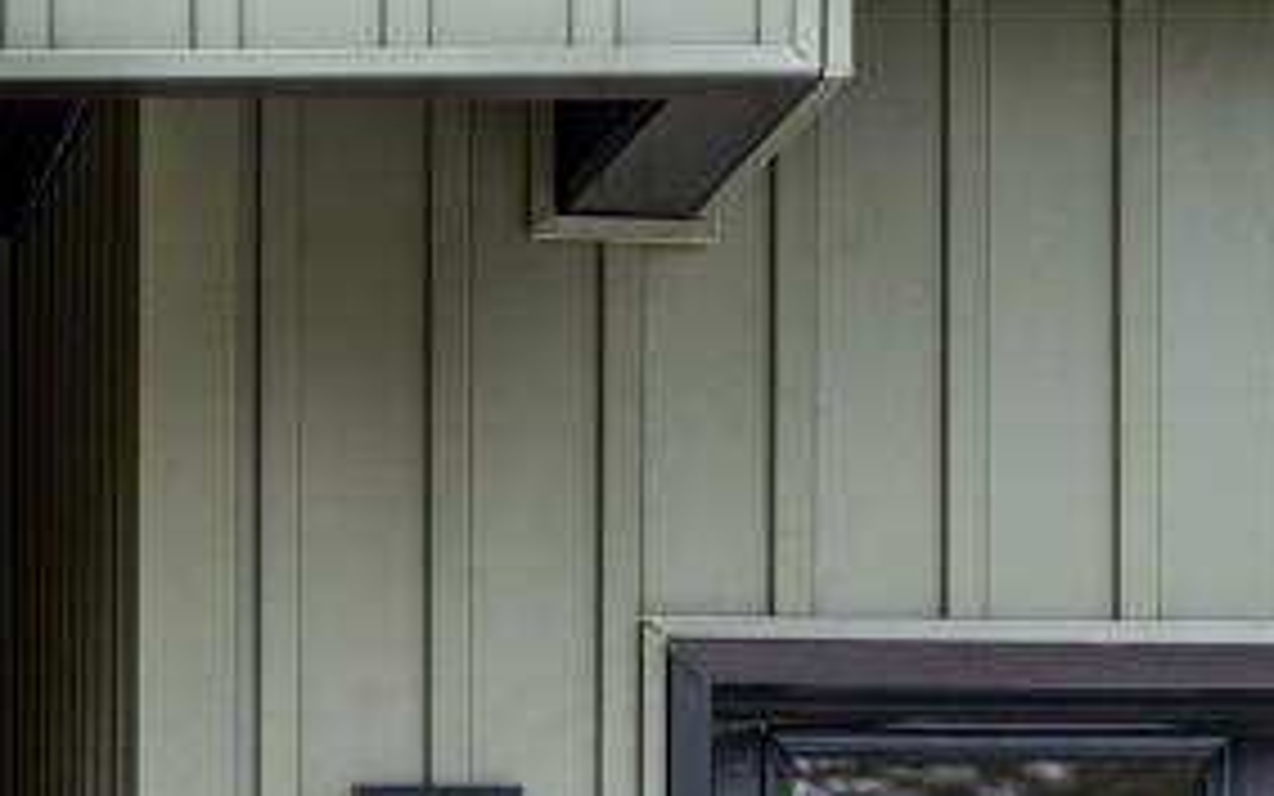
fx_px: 9376
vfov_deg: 4.8
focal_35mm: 270
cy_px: 1729
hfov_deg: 7.6
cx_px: -743
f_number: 2.8
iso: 250
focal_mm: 50
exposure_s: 1/320
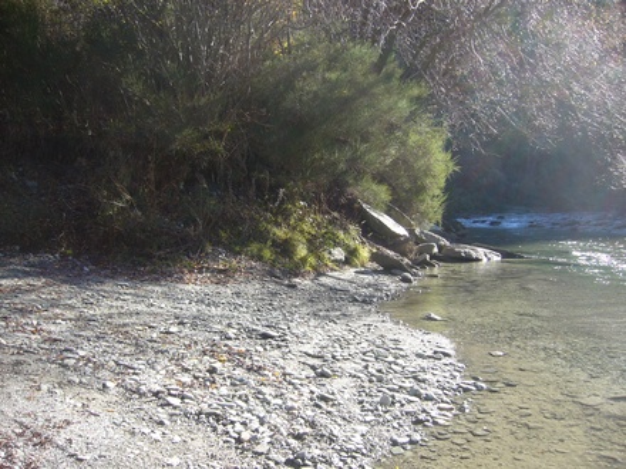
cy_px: 234
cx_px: 313
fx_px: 633
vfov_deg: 40.7
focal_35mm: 35
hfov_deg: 52.6
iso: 80
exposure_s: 1/250
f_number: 2.8
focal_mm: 5.8
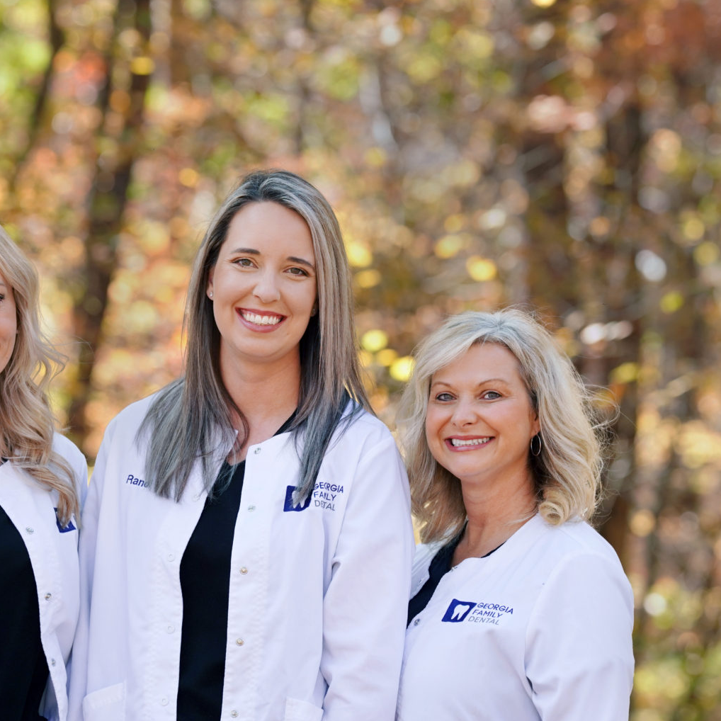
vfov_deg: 6.7
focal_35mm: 260
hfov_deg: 6.7
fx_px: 6118
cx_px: 225
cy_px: 360
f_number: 4
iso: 250
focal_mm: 135
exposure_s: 1/250
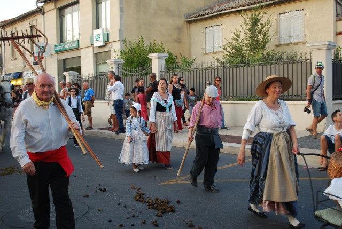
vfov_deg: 34.3
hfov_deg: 49.5
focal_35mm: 39
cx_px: 171
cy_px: 114
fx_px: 371
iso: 200
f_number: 4.2
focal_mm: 26
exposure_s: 1/80
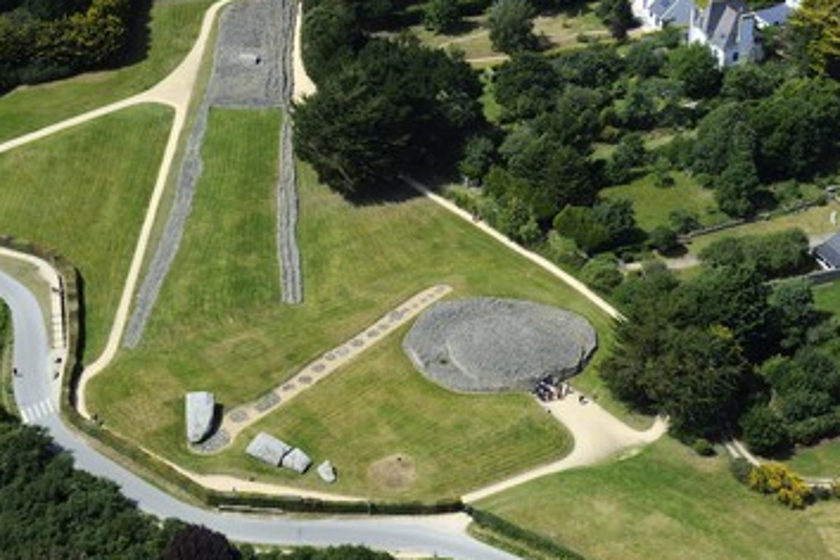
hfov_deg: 21.5
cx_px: 382
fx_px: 2216
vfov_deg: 14.4
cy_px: 263
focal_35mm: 95
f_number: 9
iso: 400
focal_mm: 80
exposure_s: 1/1000
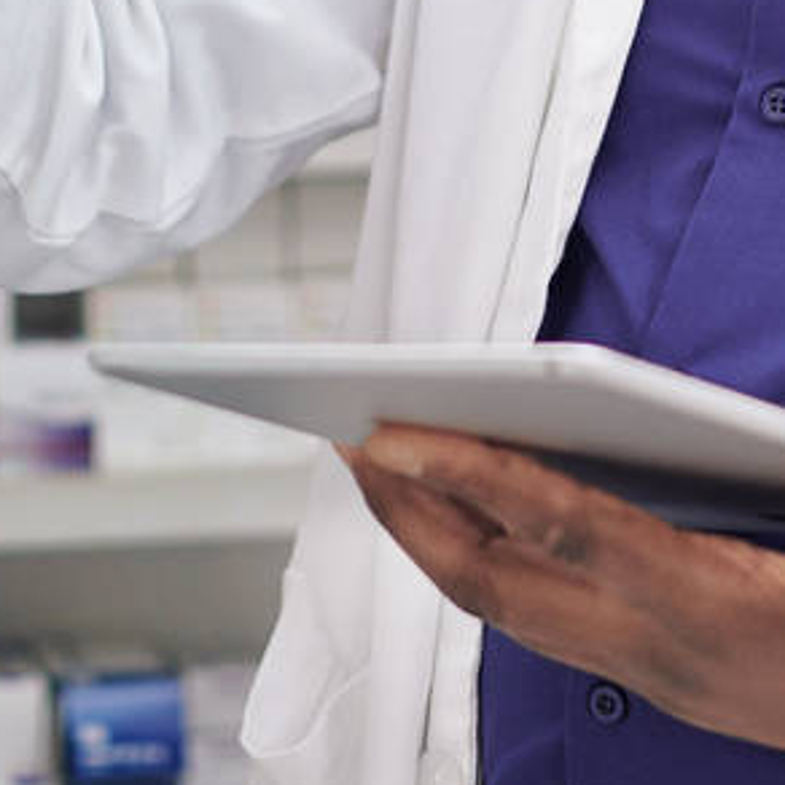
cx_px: 290
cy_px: -263
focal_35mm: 165
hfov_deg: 10.6
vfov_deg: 10.3
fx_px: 4233
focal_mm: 35
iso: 250
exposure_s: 1/200
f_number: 1.8
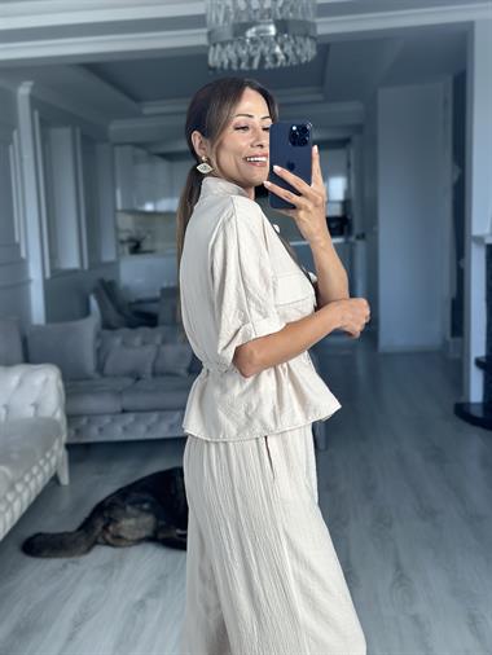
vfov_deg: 39.6
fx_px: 909
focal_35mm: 48
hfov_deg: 30.3
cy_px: 328
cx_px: 246
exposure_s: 1/160
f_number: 1.78
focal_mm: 6.86
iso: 125
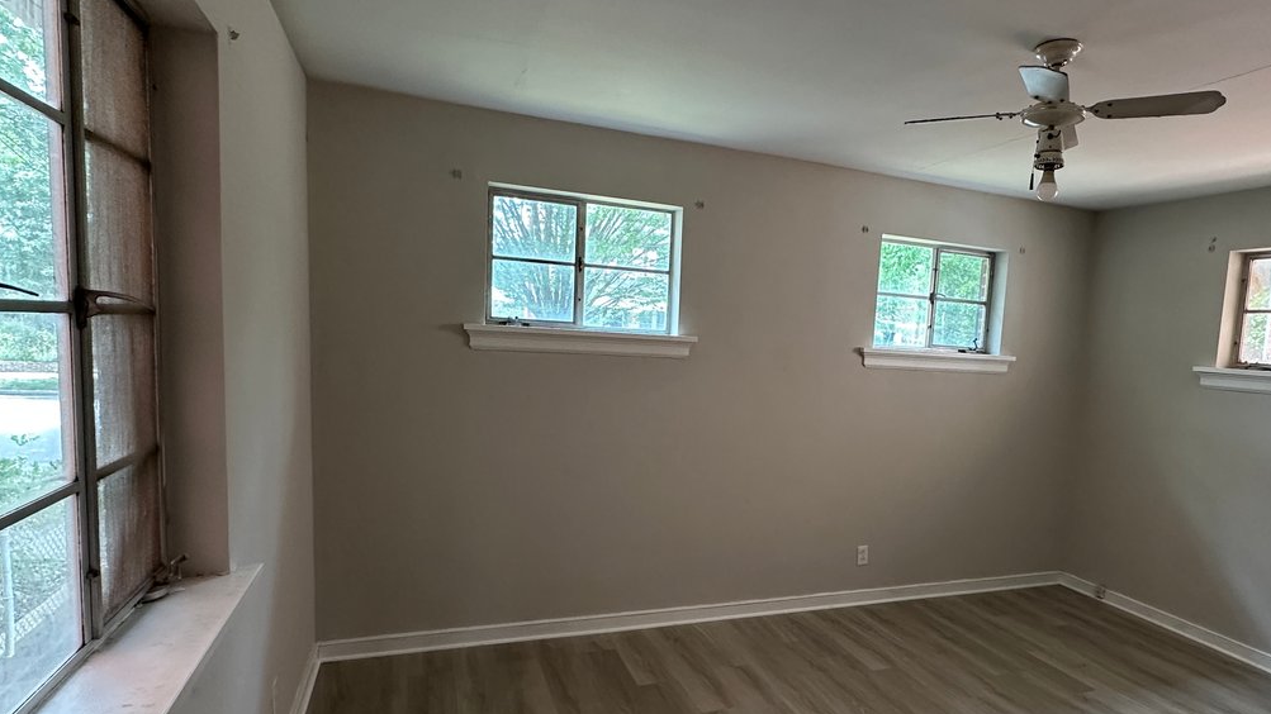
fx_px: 775
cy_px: 425
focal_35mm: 23
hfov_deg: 77.7
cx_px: 769
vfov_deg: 49.2
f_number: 2.2
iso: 250
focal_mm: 2.22
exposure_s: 1/120
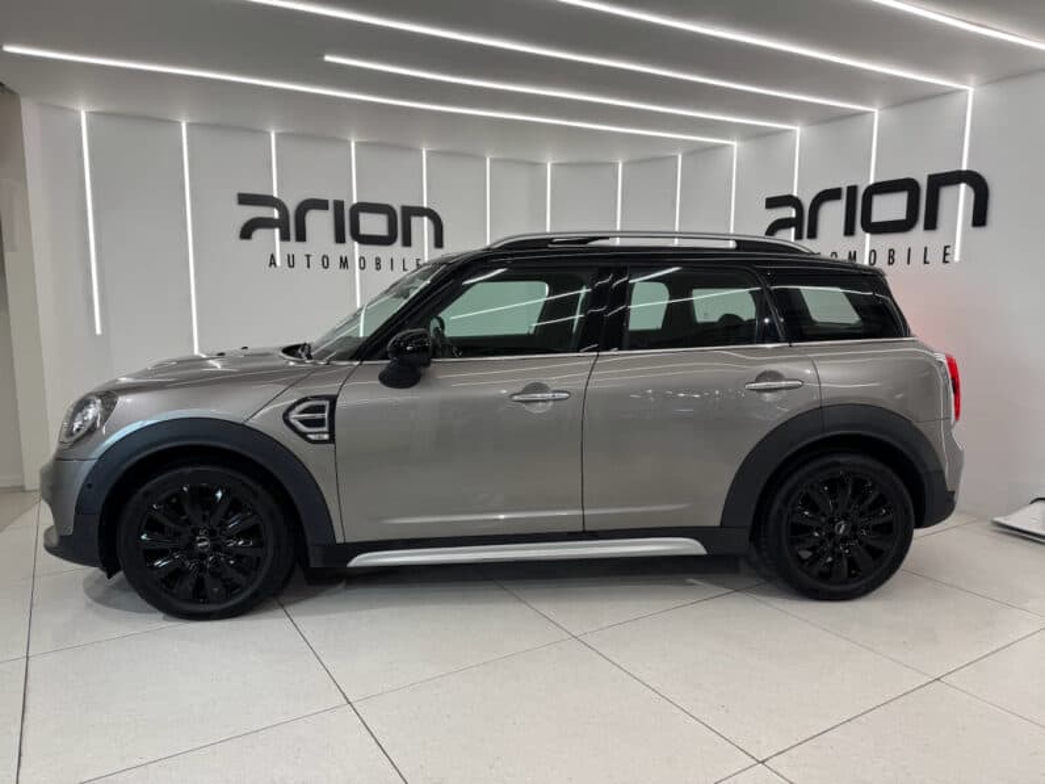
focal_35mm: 24
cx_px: 522
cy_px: 392
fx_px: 725
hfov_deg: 71.6
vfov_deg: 56.8
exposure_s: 1/100
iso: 125
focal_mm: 6.76
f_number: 1.78
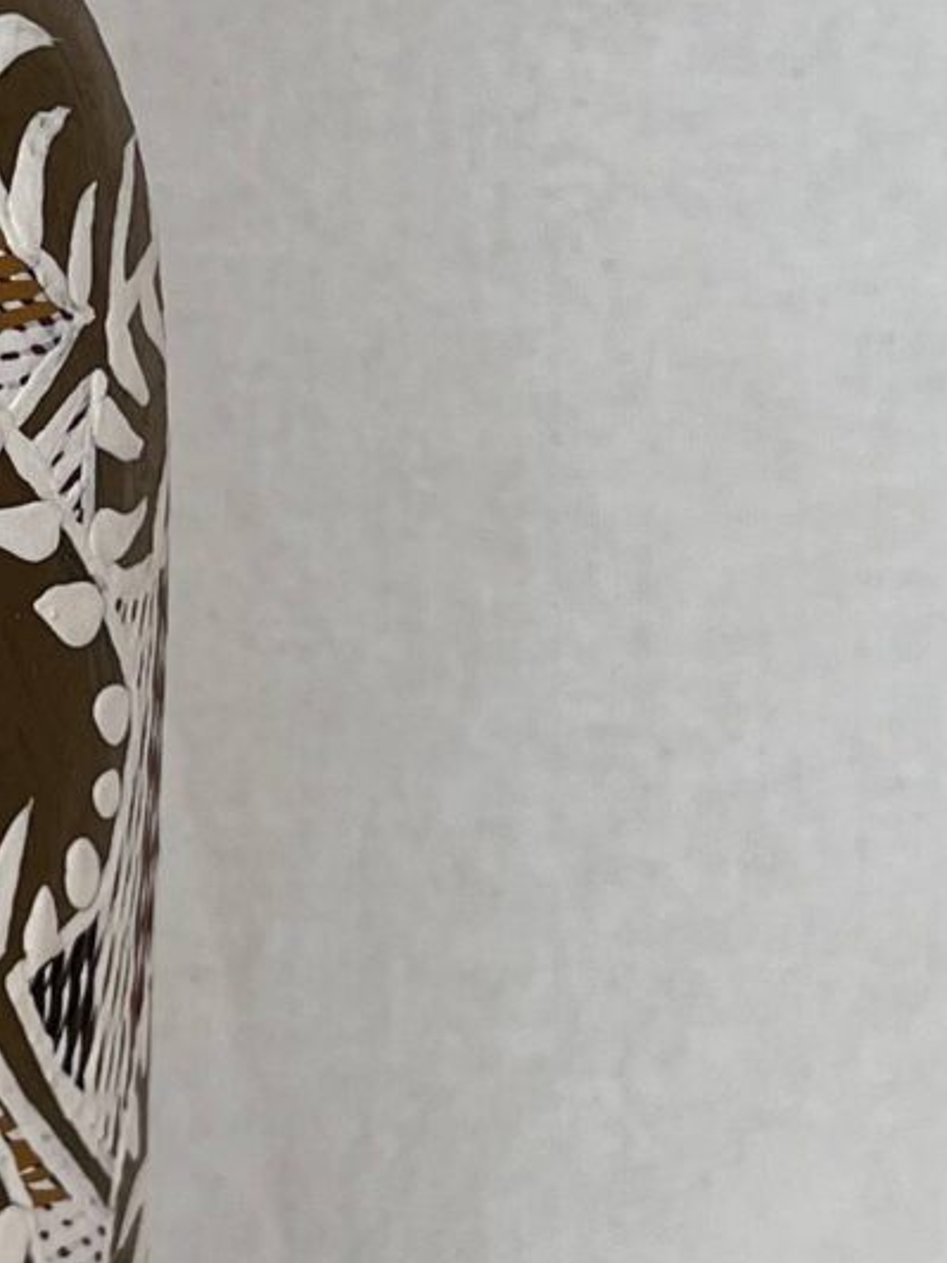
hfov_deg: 11.5
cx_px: -304
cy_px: 489
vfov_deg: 15.8
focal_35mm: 125
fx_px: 4560
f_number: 1.5
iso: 50
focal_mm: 5.7
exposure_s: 1/536
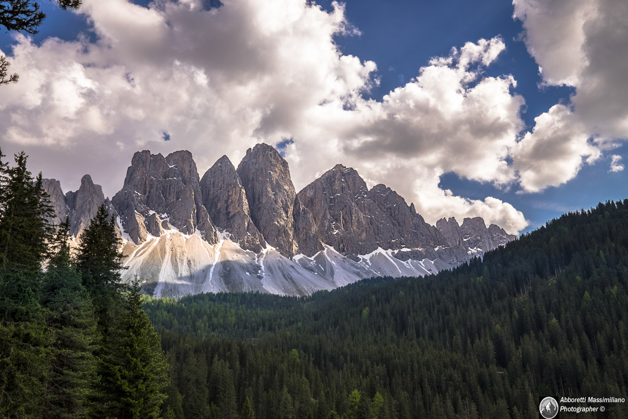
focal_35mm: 27
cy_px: 210
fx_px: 471
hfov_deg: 67.4
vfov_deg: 47.9
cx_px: 314
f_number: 9
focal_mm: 18.2
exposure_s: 1/900
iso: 500
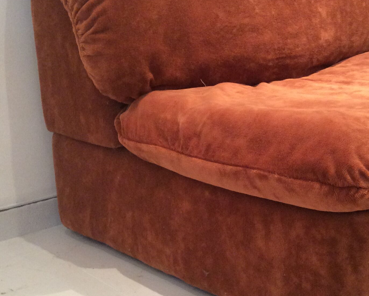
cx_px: 230
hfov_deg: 31.8
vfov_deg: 25.8
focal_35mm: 59
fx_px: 644
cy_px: 178
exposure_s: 1/25
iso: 200
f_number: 2.4
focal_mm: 3.3
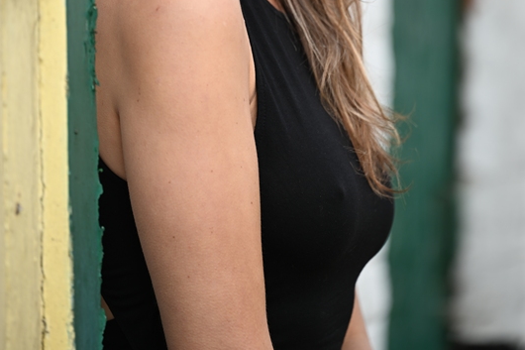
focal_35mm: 302
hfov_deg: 6.8
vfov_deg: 4.5
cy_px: -23
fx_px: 4403
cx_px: 262
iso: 100
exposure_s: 1/500
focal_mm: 200
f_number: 3.2
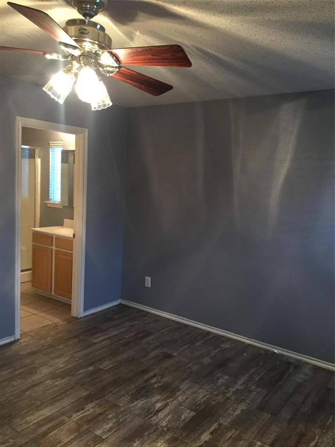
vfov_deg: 61.7
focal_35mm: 29
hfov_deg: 48.2
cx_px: 168
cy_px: 224
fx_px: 374
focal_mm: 4.15
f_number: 2.2
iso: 160
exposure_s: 1/30
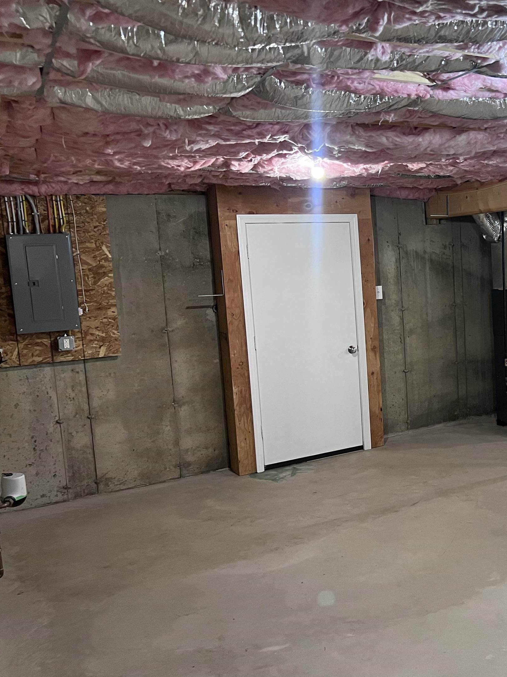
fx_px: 723
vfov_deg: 50.1
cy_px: 338
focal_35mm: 37
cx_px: 463
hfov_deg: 36.1
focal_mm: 5.7
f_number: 1.5
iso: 400
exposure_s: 1/60
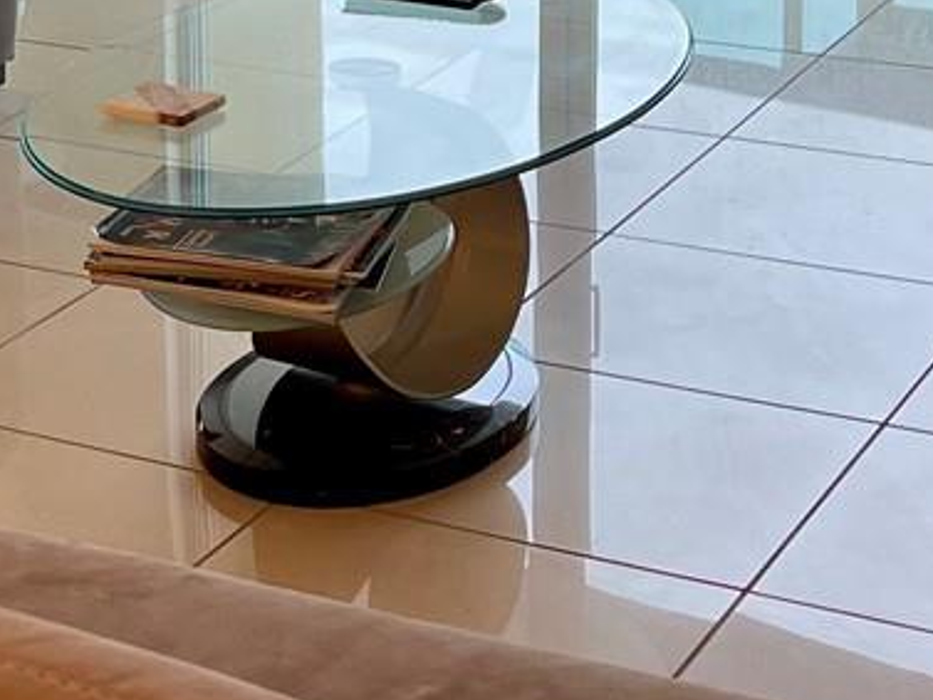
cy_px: -124
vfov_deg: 13.6
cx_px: -144
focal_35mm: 106
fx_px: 2858
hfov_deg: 17.8
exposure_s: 1/120
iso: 80
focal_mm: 5.1
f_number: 1.6
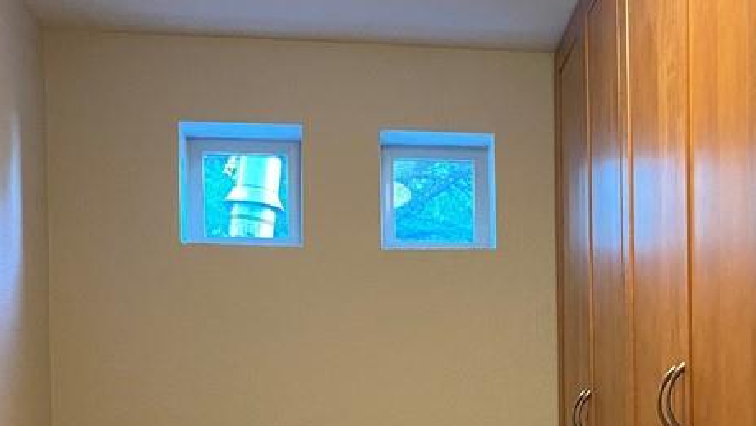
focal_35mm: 63
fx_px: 1263
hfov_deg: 32.9
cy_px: 500
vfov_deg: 18.2
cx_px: 536
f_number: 1.8
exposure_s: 1/60
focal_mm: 4.25
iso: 400
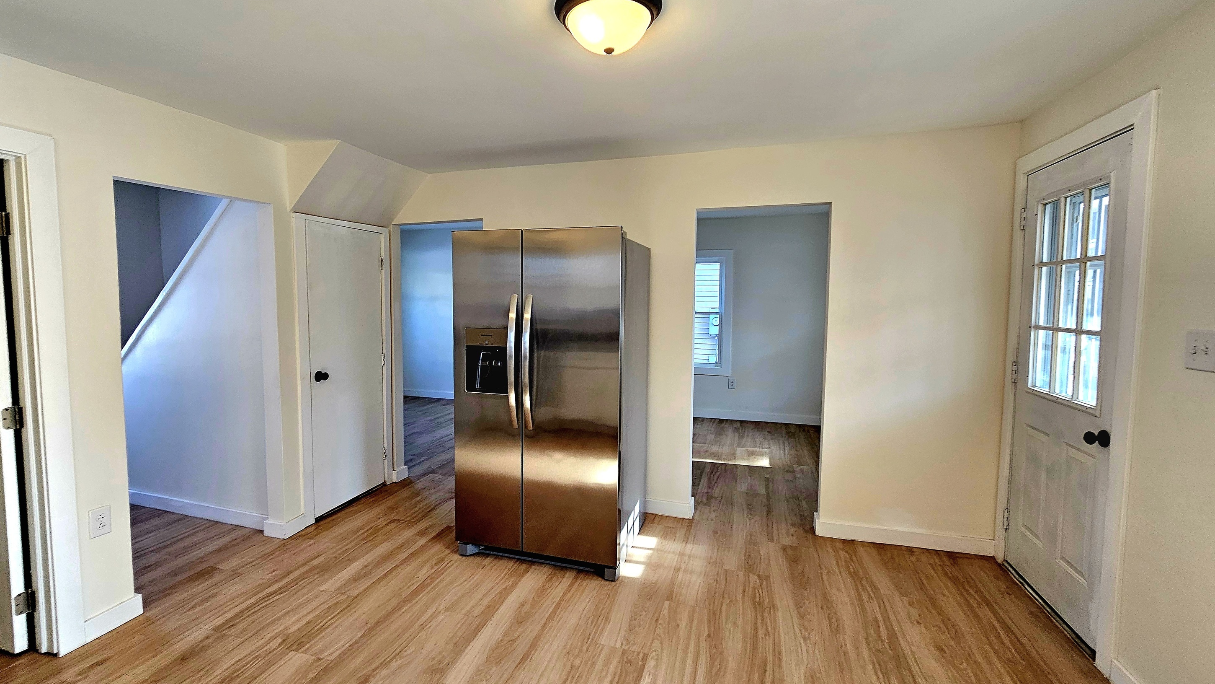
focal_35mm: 15
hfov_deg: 102.9
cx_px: 583
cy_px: 339
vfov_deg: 70.5
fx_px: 483
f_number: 2.2
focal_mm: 2.2
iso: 64
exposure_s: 1/60.2
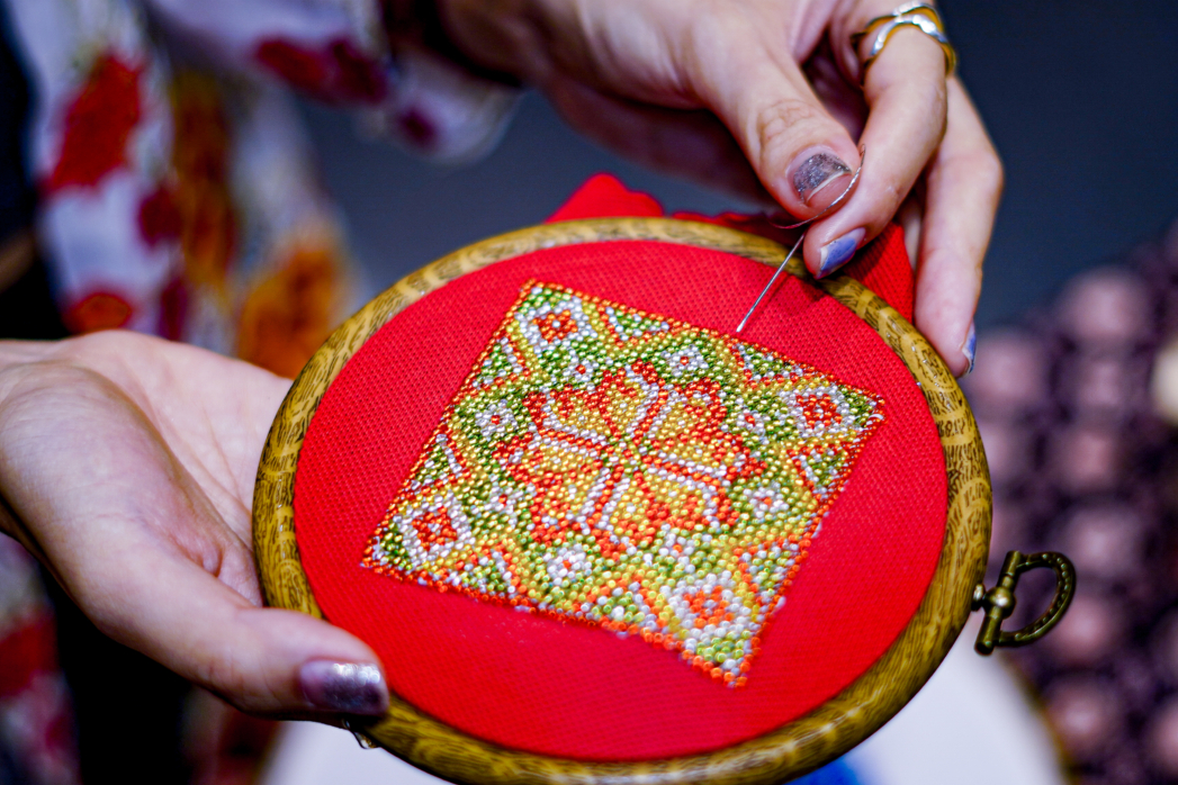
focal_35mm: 86
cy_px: 358
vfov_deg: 15.9
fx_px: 2814
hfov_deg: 23.6
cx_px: 573
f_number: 1.8
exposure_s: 1/80
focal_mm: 50
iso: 100
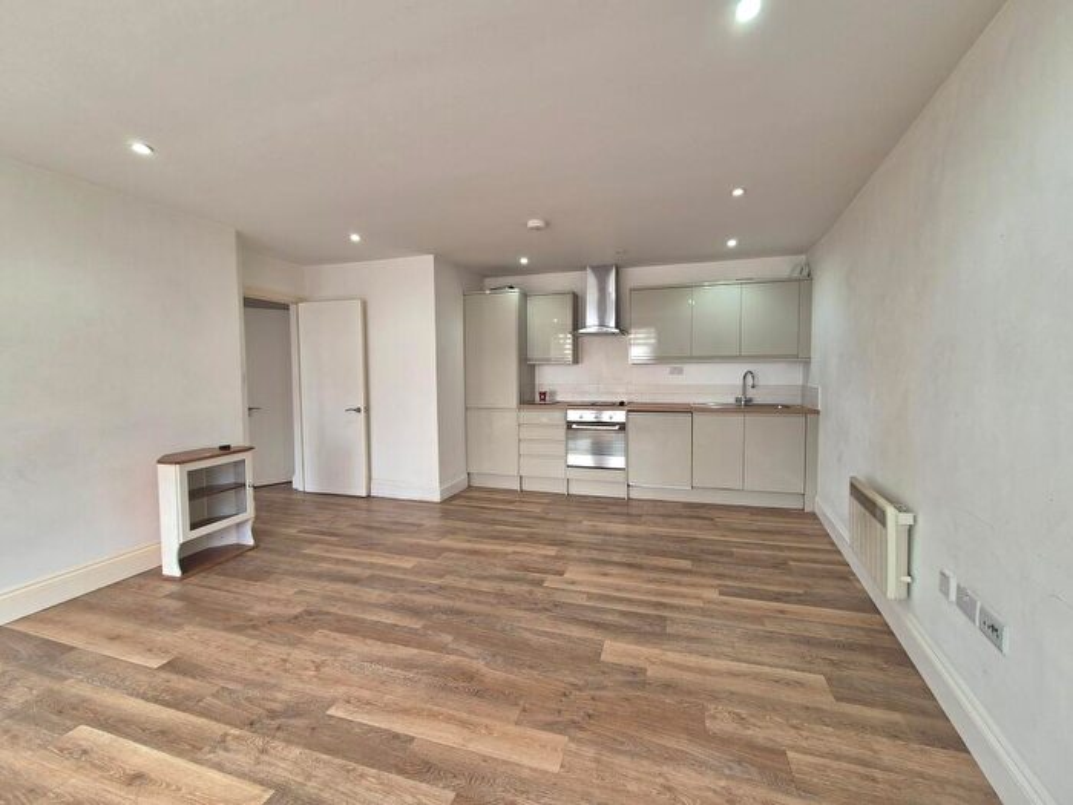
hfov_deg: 106.2
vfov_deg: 89.9
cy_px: 402
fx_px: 403
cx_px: 536
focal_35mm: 13
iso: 80
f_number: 2.2
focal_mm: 2.2
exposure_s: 1/50
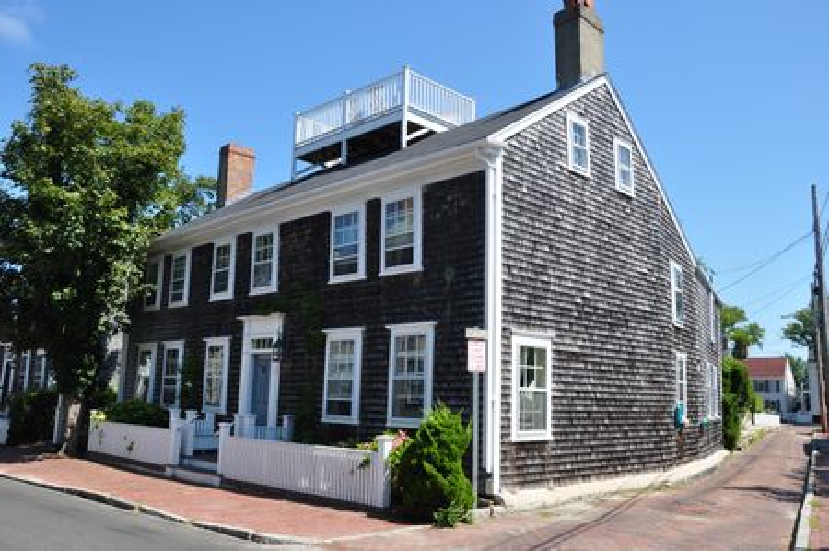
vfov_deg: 43.5
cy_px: 276
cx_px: 414
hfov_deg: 62.0
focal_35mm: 30
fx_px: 690
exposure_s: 1/200
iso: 200
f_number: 10
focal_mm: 20
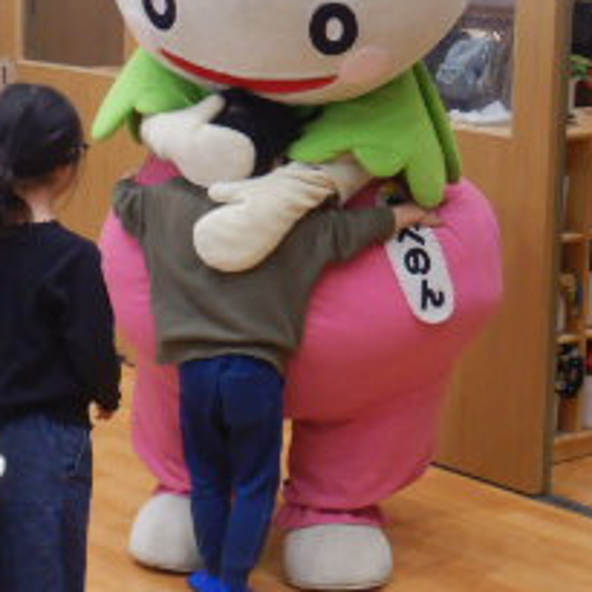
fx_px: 1974
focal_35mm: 102
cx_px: 231
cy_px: 222
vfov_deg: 17.0
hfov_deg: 17.0
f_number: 4.2
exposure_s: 1/30
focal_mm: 6.6
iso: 360
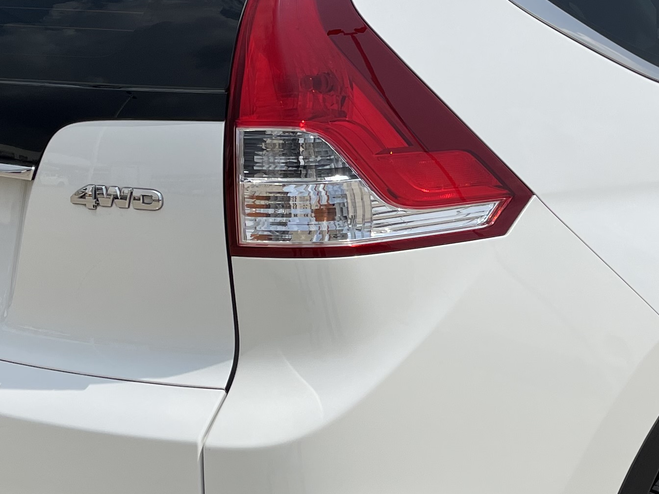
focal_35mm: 78
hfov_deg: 24.8
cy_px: 323
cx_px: 463
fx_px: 1485
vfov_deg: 18.8
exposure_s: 1/10000
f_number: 1.6
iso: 32
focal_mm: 5.1
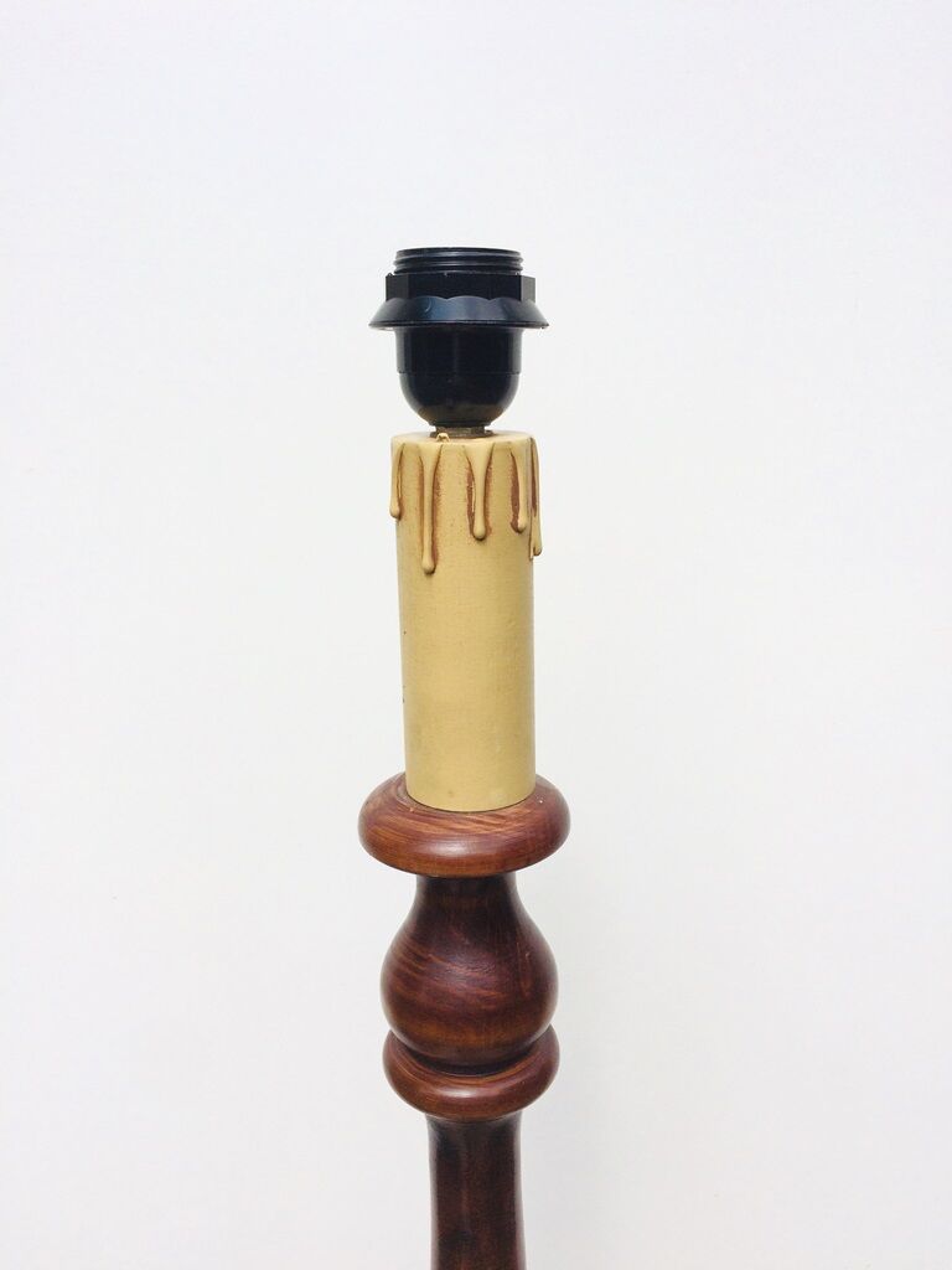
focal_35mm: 29
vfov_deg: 61.7
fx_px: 1063
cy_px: 635
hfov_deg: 48.2
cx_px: 476
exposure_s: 1/1580
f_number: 2.2
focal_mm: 4.15
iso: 32
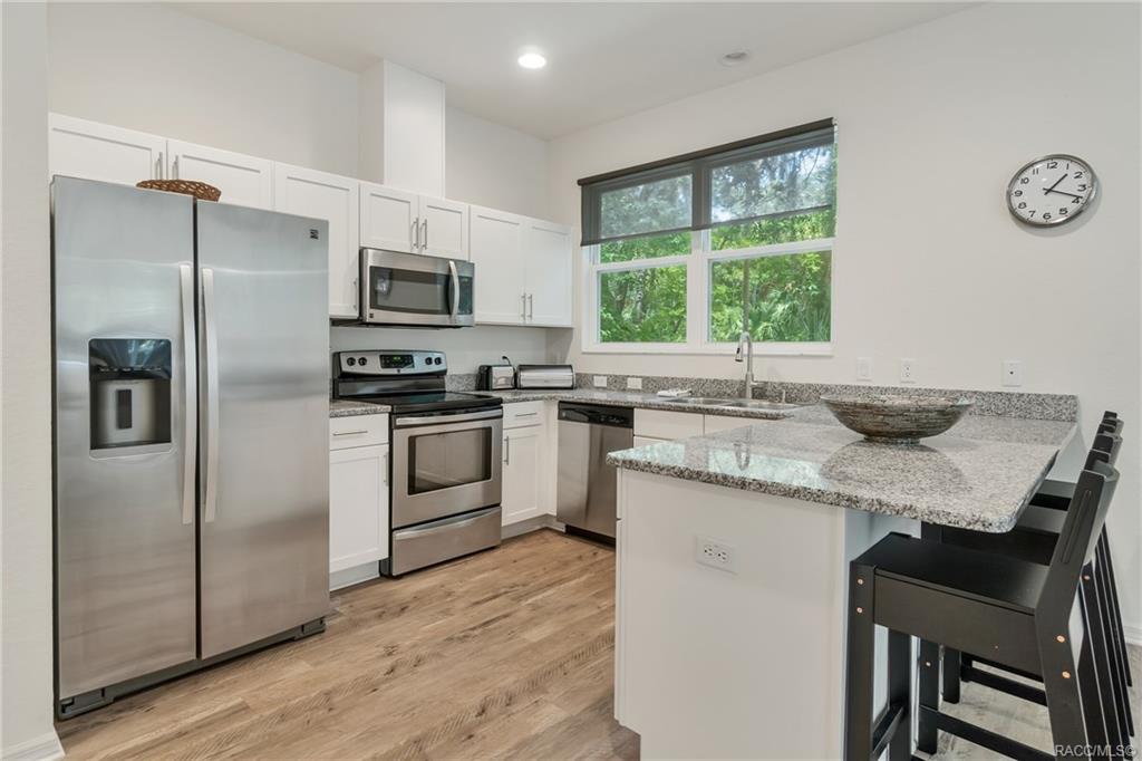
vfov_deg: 67.3
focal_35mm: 18
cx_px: 571
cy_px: 380
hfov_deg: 90.0
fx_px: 571
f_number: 8
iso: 320
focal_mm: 12
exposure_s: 6
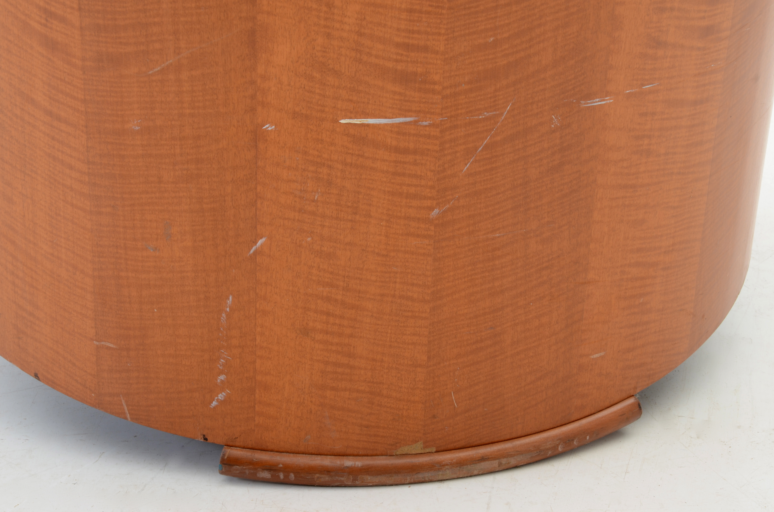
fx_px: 2124
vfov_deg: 13.8
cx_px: 387
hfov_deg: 20.7
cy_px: 256
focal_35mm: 99
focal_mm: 66
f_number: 11
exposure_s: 1/125
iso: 200
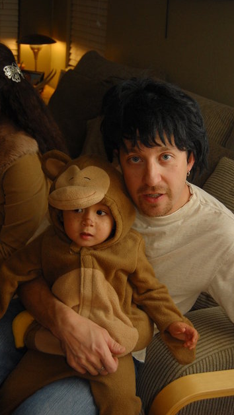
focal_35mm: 50
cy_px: 205
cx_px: 137
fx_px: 546
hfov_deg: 24.2
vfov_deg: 41.7
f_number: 4.5
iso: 400
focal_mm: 31
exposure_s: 1/60
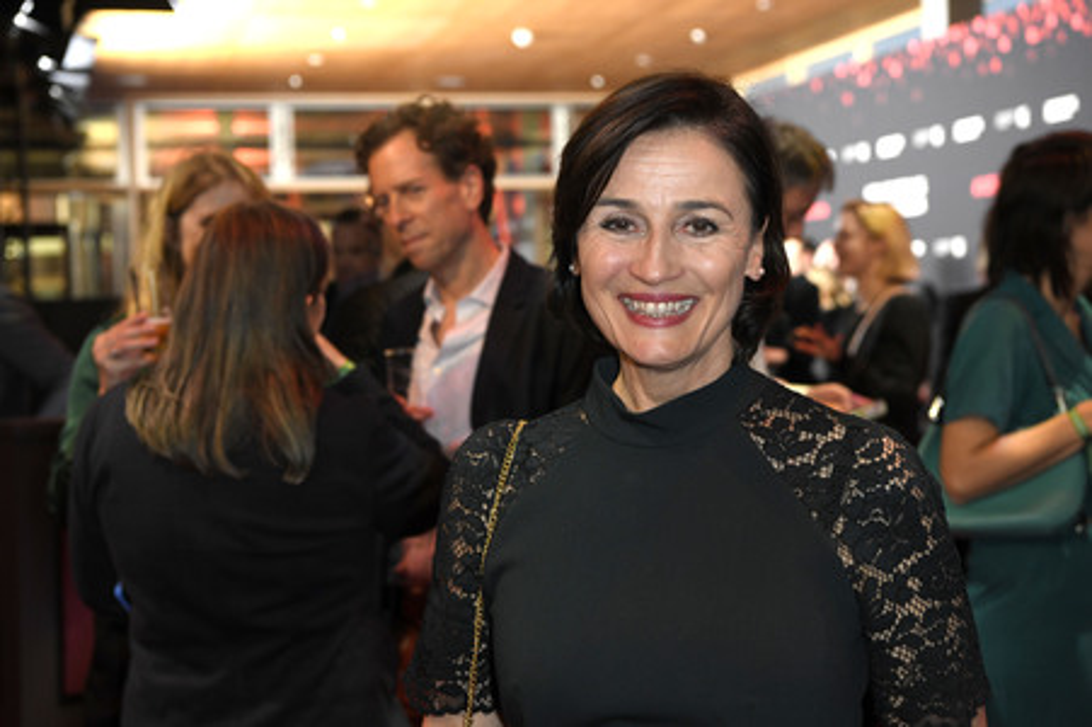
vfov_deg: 23.3
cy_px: 364
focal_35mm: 58
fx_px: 1758
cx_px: 546
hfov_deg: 34.5
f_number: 5
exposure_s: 1/60
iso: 2000
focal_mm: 58
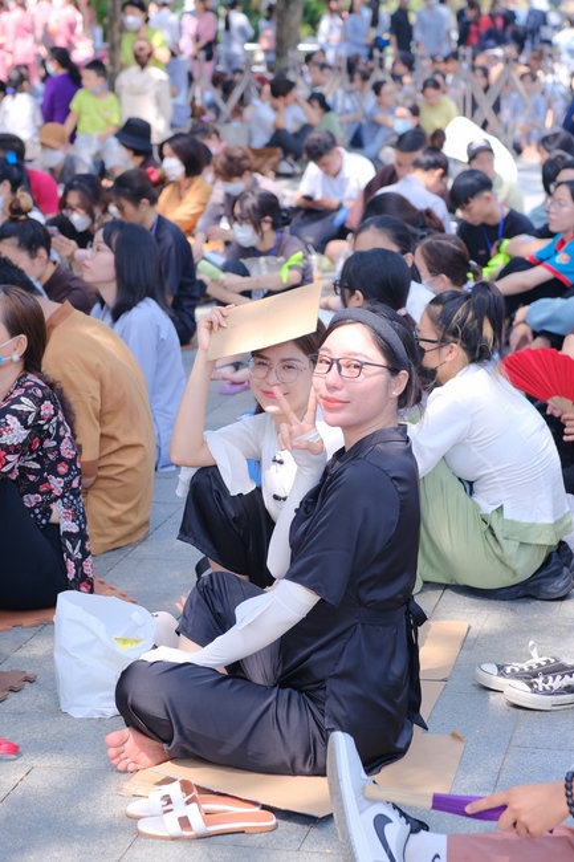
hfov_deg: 16.3
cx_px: 287
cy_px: 431
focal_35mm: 84
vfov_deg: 24.2
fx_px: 2010
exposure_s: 1/250
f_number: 3.6
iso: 400
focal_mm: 56
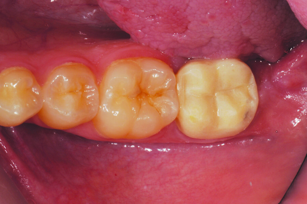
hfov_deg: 13.1
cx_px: 154
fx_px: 1341
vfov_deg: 8.7
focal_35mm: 158
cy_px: 102
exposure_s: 1/60
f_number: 45
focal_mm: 105
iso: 200
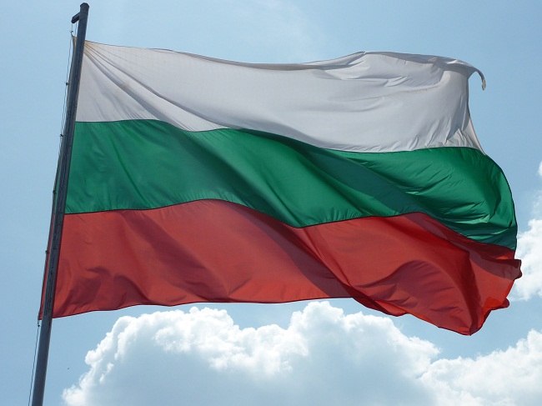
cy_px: 203
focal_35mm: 67
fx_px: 1049
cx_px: 271
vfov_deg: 21.9
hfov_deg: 29.0
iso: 80
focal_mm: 11
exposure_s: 1/640
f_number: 5.6
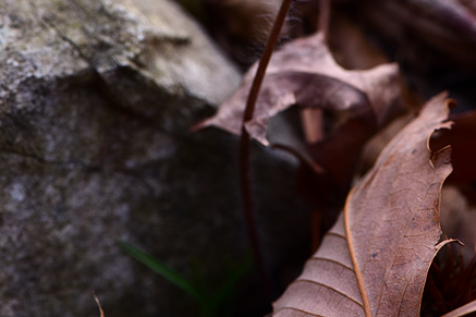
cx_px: 290
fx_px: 2855
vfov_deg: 6.3
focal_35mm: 216
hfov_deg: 9.5
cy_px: 26
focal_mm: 105
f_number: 10
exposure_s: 1/100
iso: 200
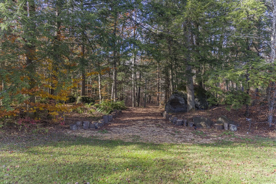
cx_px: 138
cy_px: 92
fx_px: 207
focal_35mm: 27
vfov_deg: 47.9
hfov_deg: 67.4
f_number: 2.8
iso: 250
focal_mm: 27
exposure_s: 1/400
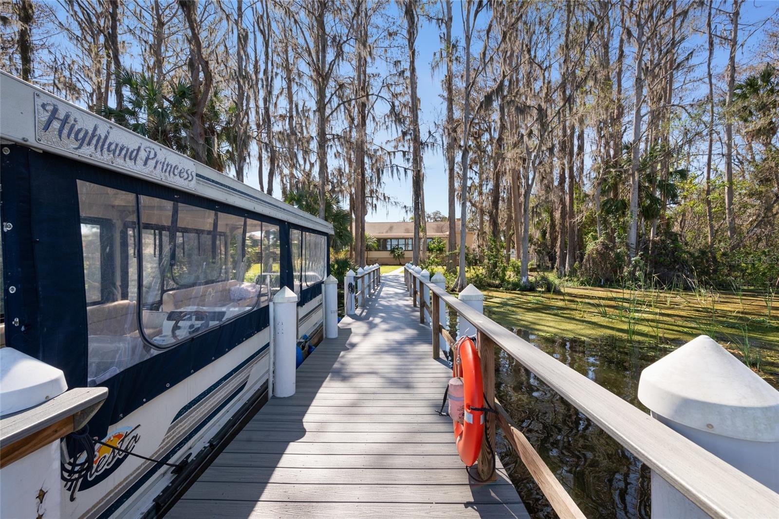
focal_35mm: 14
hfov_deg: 104.2
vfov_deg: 81.2
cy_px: 260
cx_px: 390
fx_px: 303
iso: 250
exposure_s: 1/320
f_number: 9
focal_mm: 14
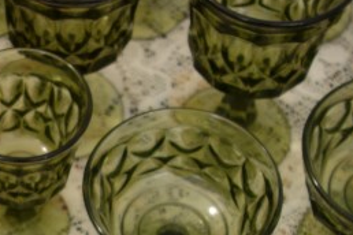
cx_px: 1
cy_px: 236
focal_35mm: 125
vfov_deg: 10.9
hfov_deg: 16.1
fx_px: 1226
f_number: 1.8
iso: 160
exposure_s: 1/30
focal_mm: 10.4
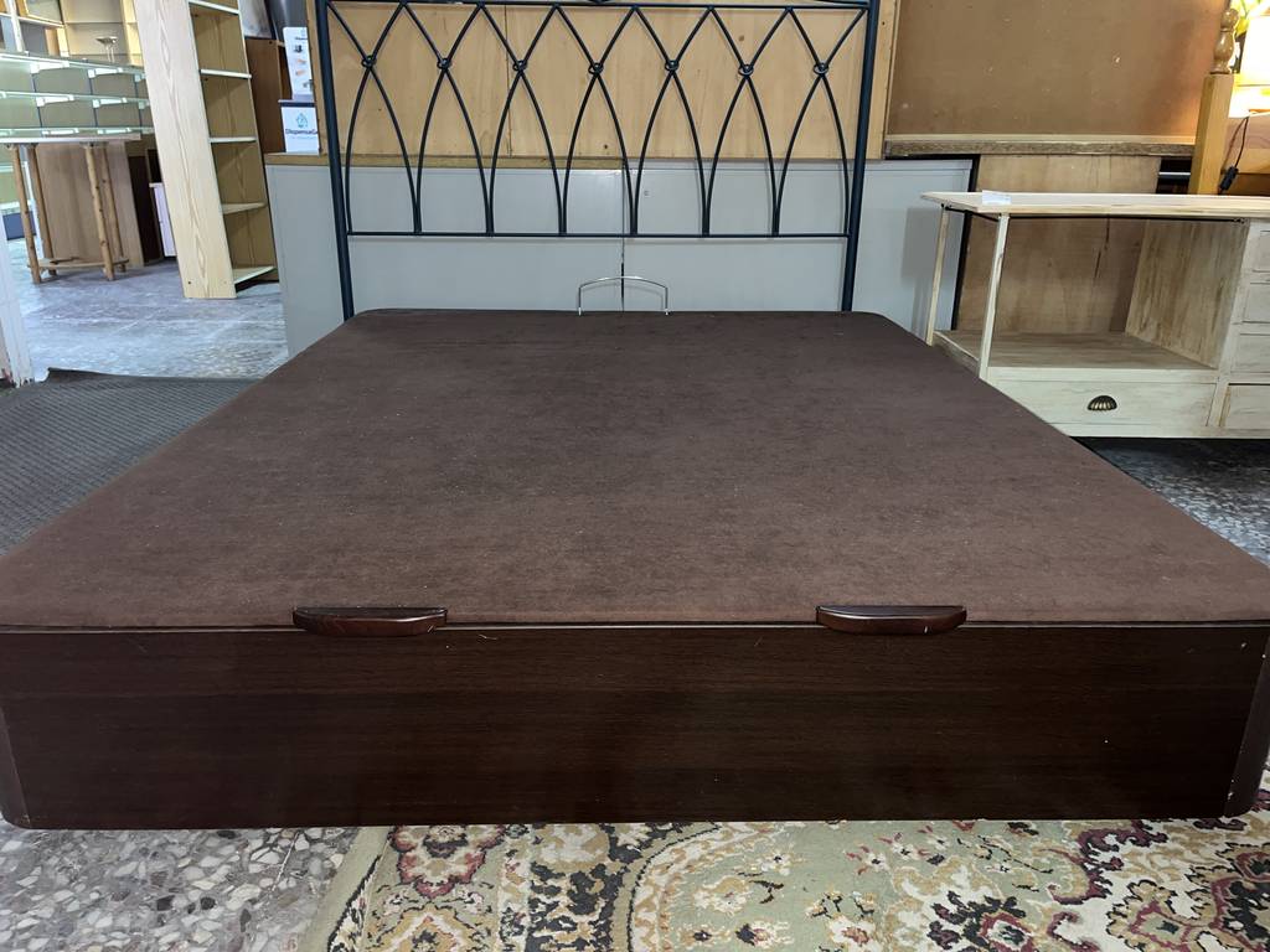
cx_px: 635
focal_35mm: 26
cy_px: 476
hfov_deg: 67.3
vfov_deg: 53.1
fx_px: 954
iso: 100
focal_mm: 5.1
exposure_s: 1/7
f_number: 1.6
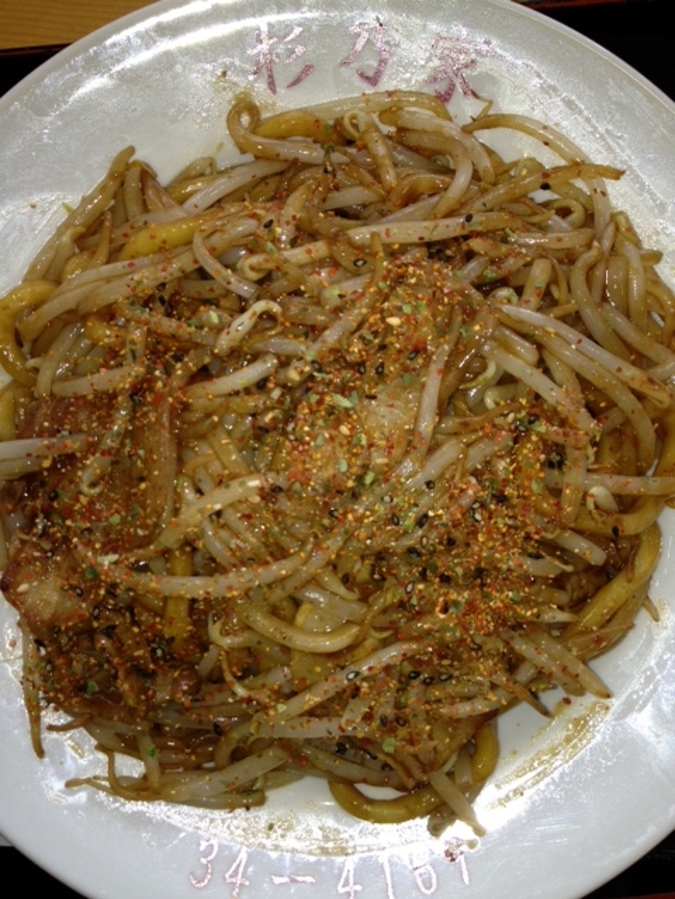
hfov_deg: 40.7
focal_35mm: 35
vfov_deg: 52.6
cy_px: 450
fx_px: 910
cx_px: 338
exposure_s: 1/95
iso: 64
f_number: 2.4
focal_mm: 4.28
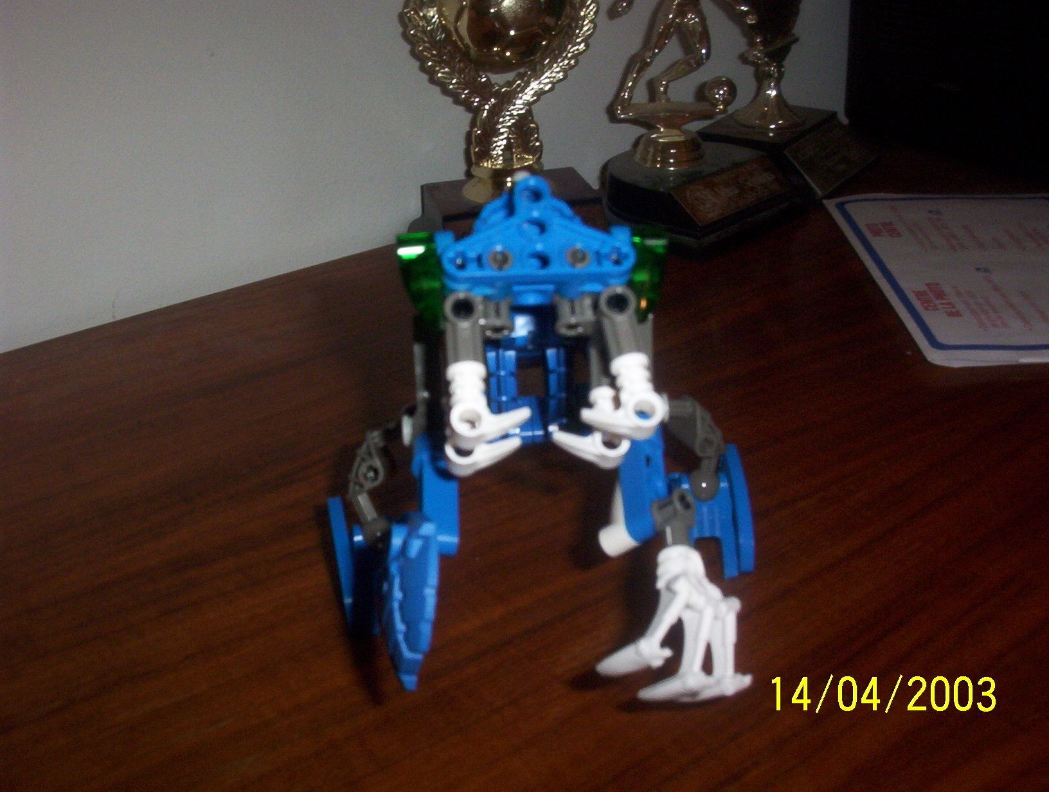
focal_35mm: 39
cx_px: 524
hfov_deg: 47.8
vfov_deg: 37.0
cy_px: 396
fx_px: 1185
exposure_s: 1/30
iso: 140
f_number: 4.5
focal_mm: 6
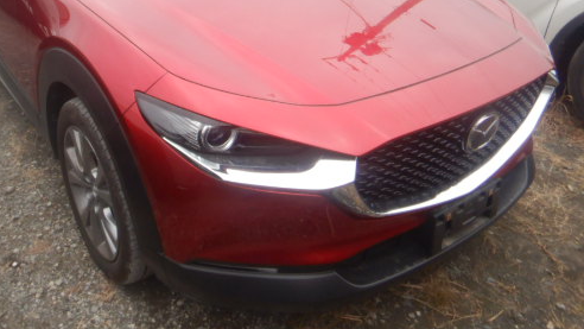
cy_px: 64
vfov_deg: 33.6
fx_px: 527
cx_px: 223
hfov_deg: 57.4
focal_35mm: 34
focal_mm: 4.3
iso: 250
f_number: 2.8
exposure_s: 1/30
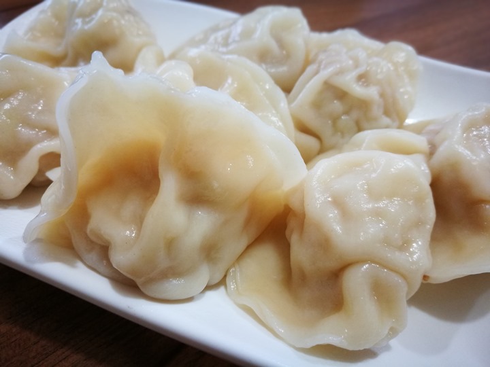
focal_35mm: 27
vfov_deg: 51.4
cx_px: 245
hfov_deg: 65.3
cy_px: 184
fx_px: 382
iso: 250
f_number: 4
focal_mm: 4.5
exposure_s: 1/30
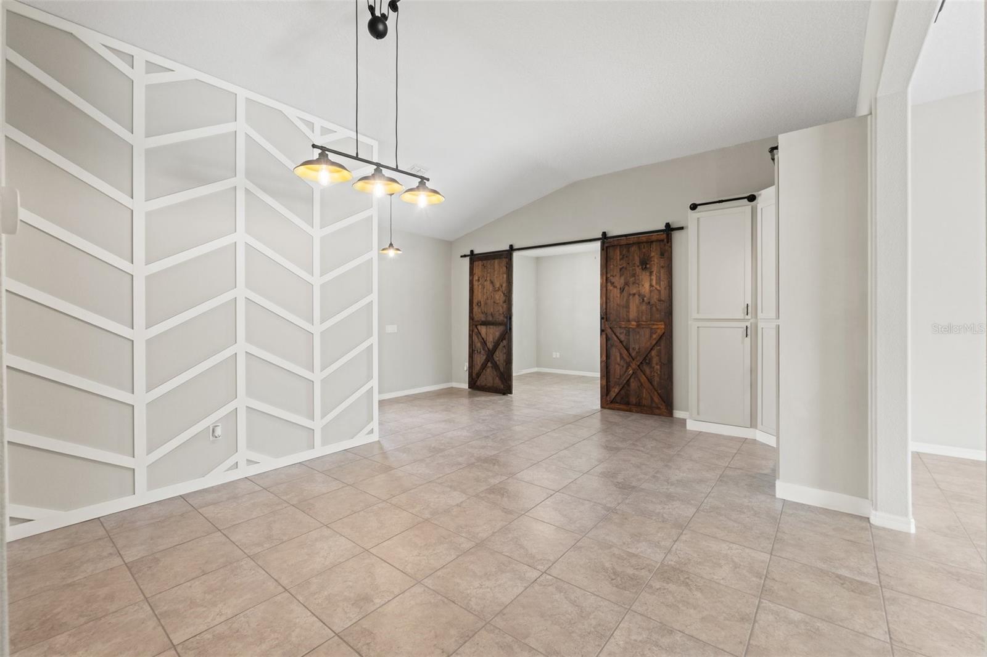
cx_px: 494
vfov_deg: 77.3
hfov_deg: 100.4
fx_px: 411
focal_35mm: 15
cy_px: 328
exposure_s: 1/5
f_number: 7.1
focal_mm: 10
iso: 400
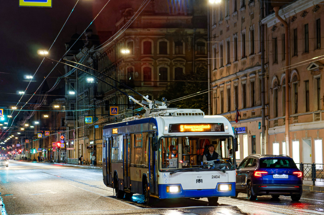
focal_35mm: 103
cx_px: 185
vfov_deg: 13.3
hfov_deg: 19.9
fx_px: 922
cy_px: 98
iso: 2000
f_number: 4.2
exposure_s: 1/100
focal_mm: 55
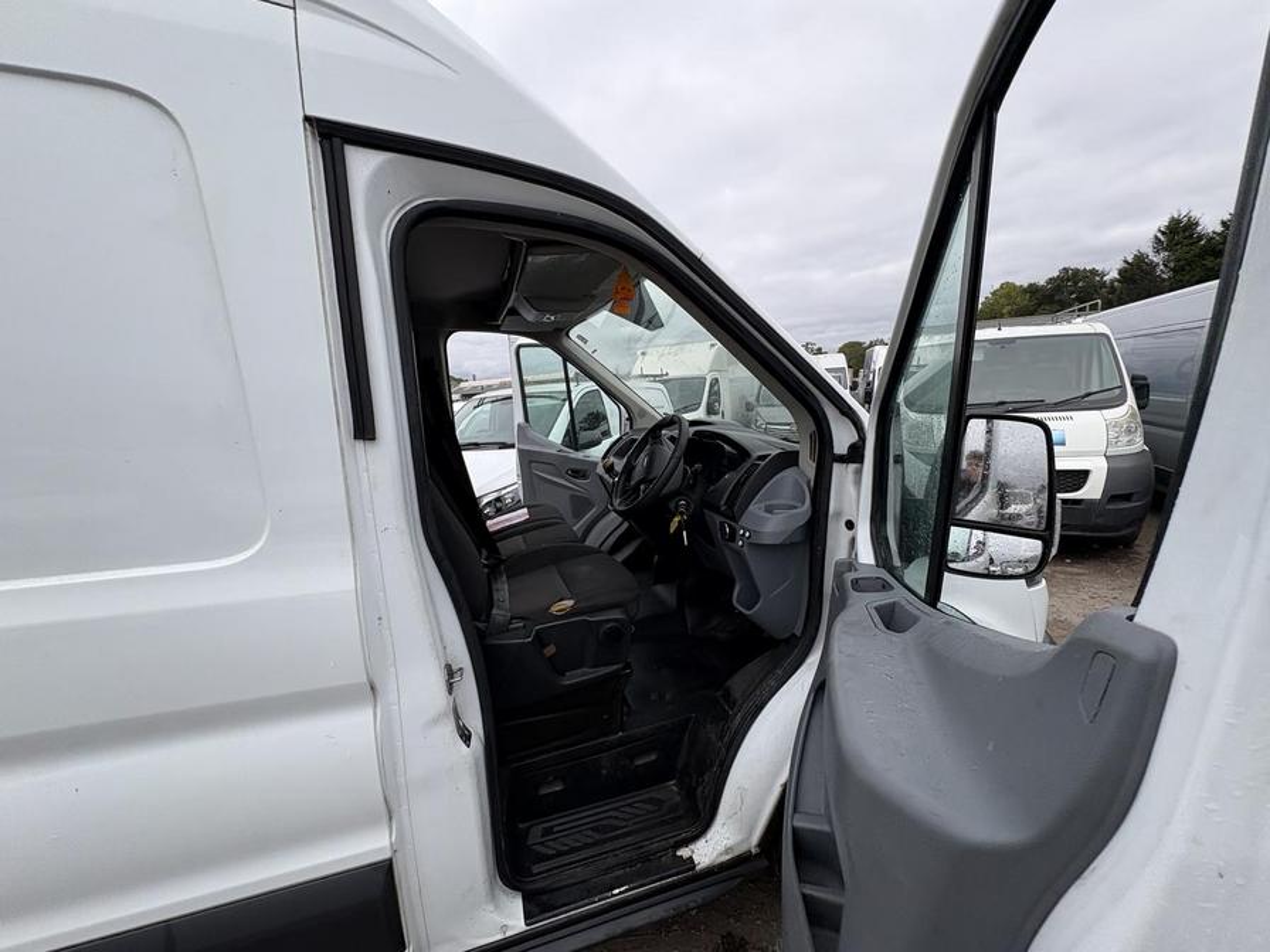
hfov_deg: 102.1
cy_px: 476
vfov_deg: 85.7
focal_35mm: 14
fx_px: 514
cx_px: 635
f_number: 2.2
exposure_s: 1/275
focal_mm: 2.22
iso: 40
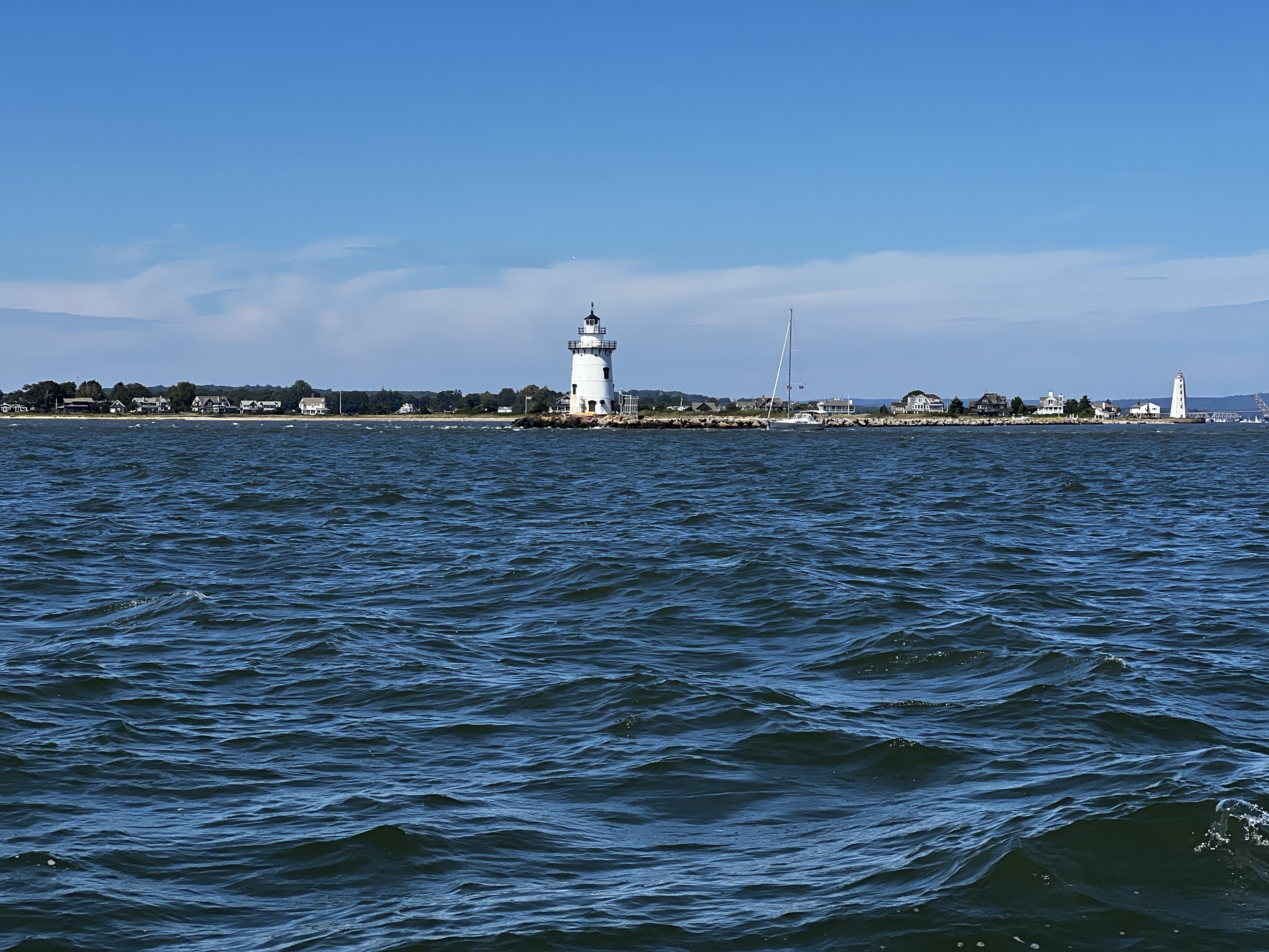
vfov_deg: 19.1
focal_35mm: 77
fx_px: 2823
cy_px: 476
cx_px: 634
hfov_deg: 25.3
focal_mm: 9
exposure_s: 1/1085
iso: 32
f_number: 2.8
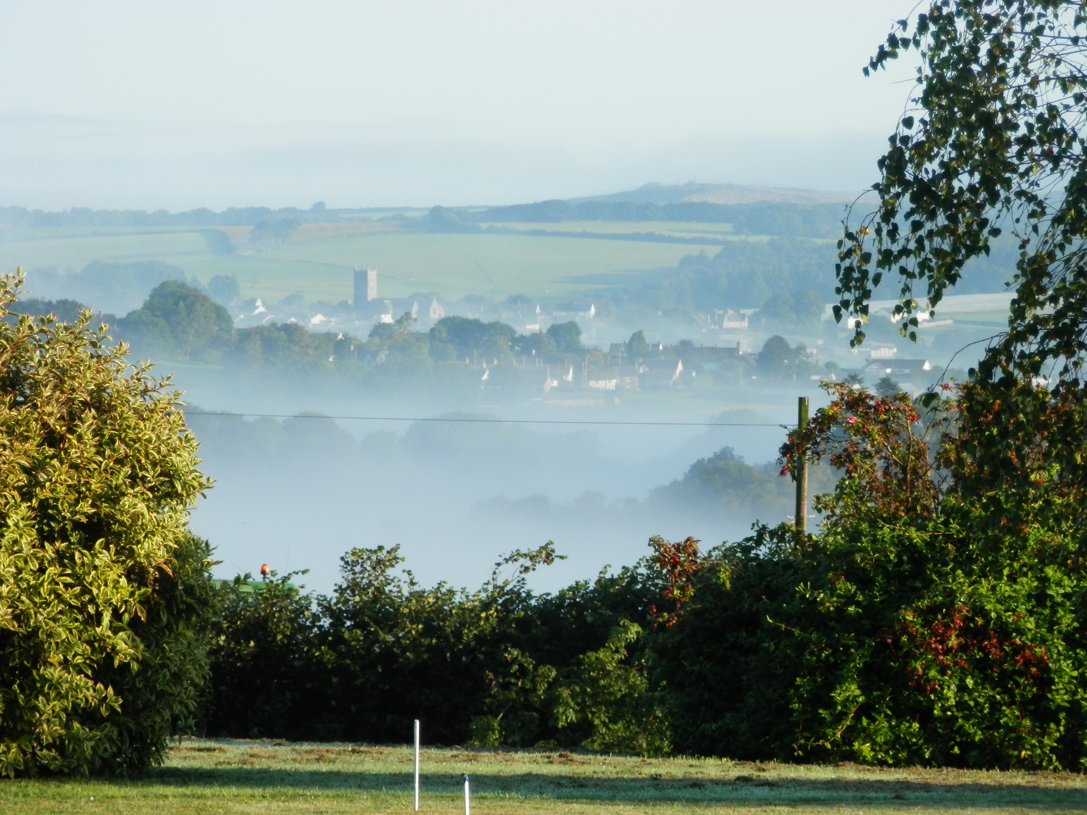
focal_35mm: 248
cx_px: 544
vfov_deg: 6.0
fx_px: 7788
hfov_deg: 8.0
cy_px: 408
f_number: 6.2
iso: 125
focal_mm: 44.4
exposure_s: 1/200
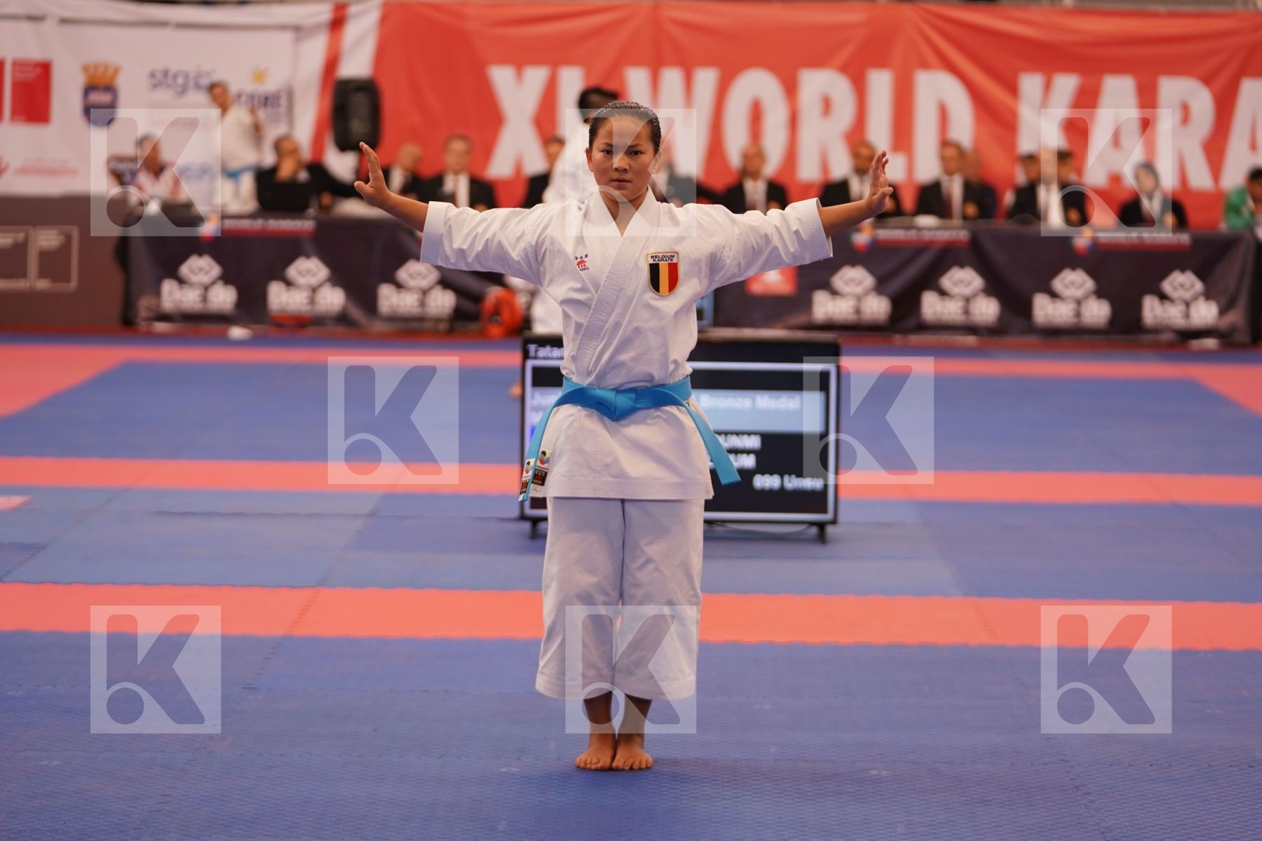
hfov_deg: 19.1
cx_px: 631
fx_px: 3751
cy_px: 420
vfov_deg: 12.8
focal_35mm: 107
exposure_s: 1/500
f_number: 2.8
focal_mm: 107
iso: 640
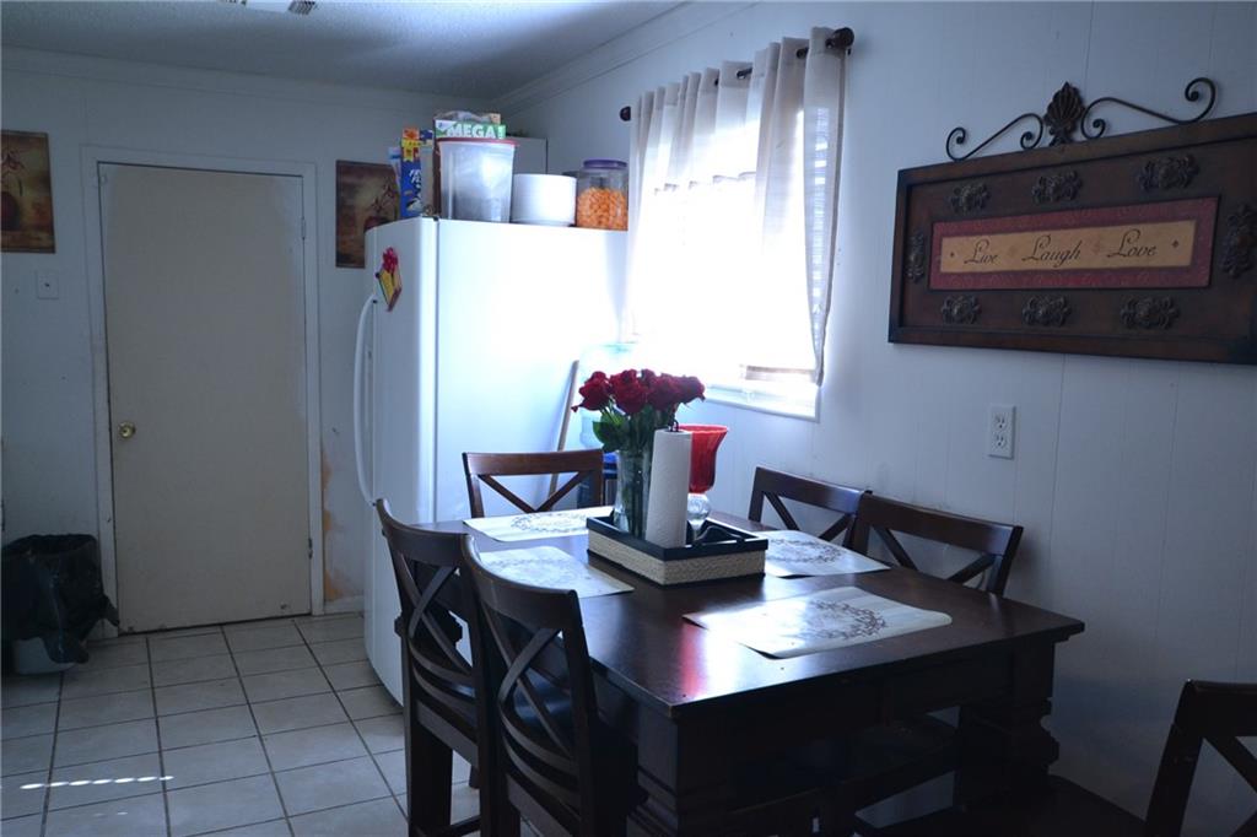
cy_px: 418
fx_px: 1047
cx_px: 628
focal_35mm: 30
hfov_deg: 61.9
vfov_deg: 43.6
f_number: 5.6
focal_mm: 20
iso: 1000
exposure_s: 1/60
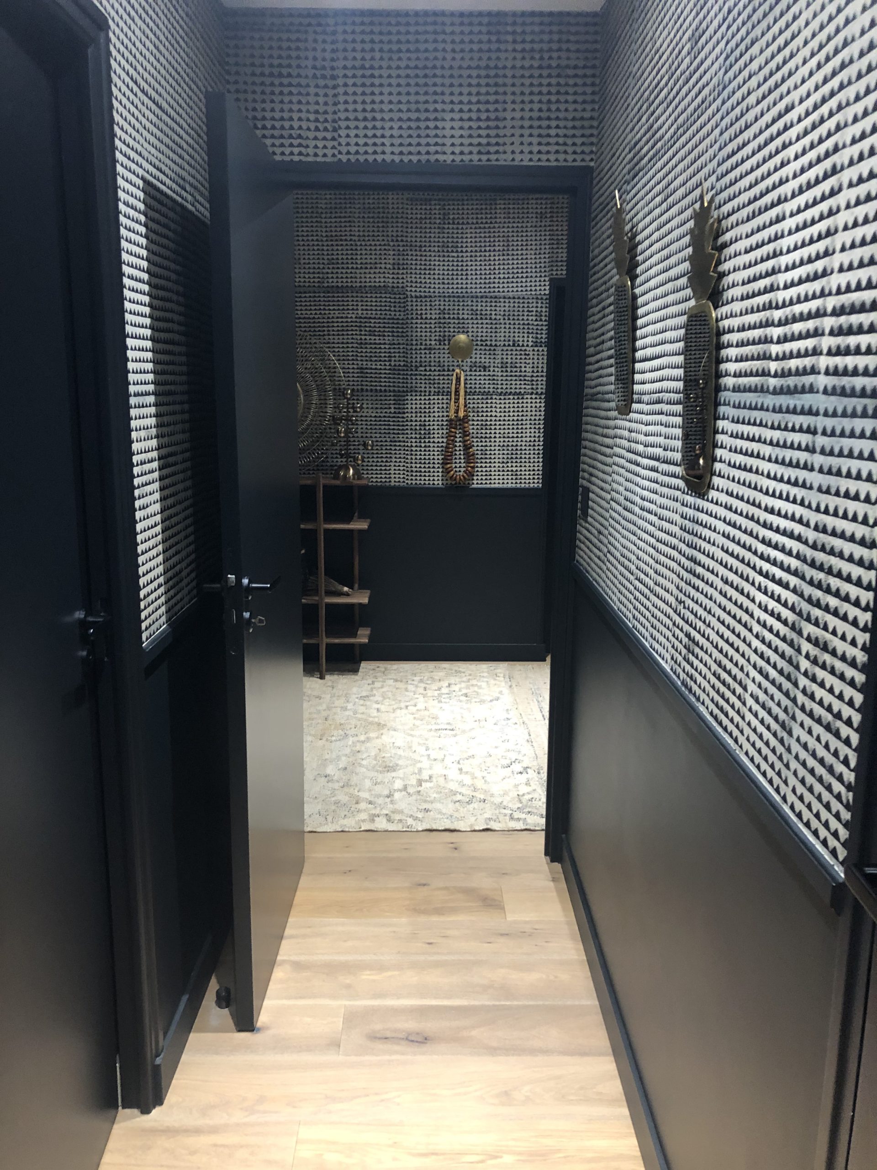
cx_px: 438
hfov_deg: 49.7
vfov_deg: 63.4
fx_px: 946
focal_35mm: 28
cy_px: 585
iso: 100
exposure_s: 1/13
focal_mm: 4
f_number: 1.8
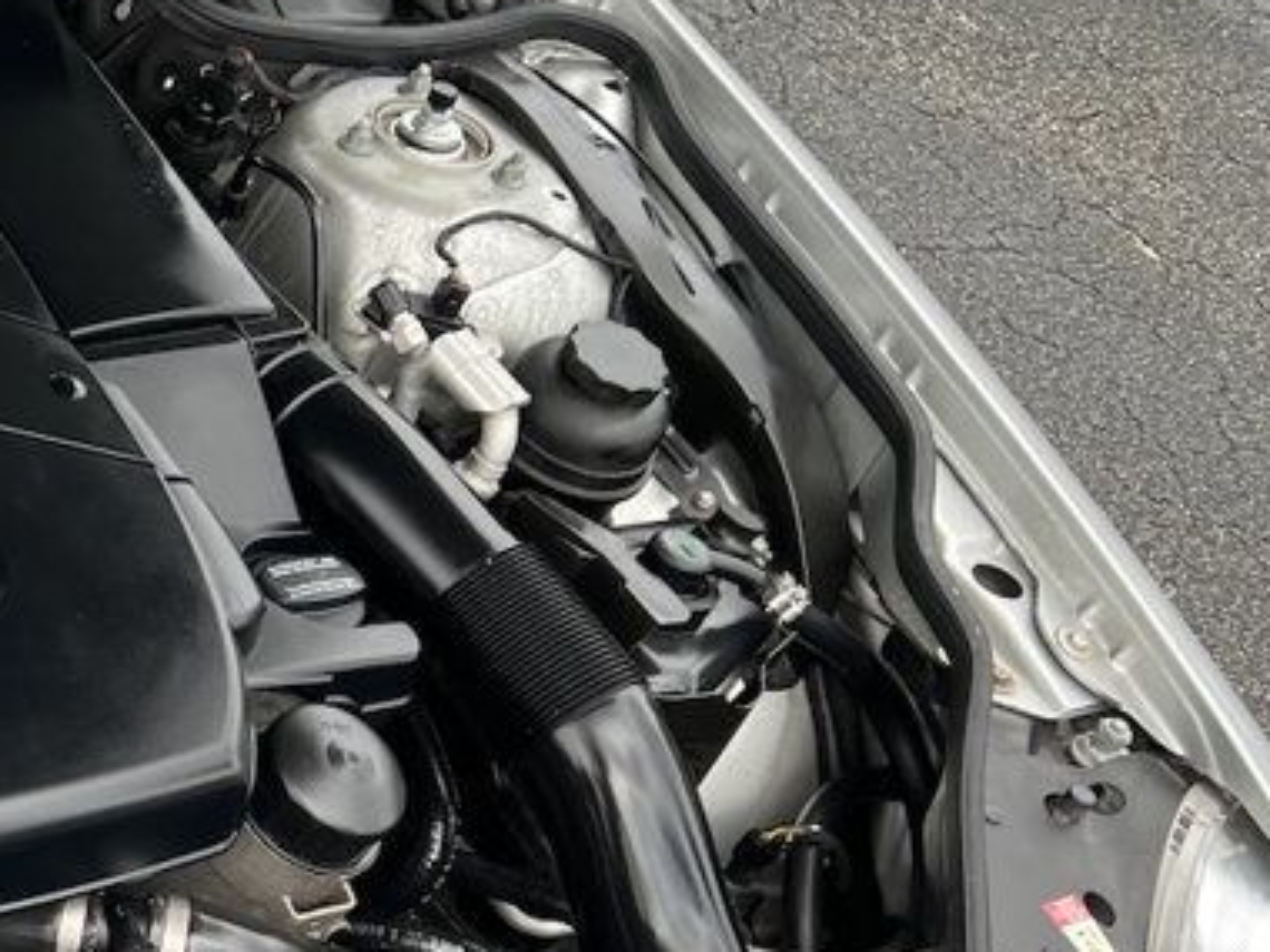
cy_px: 698
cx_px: -351
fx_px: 2568
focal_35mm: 70
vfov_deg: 20.9
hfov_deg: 24.5
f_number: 1.5
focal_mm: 5.7
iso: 50
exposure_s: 1/482
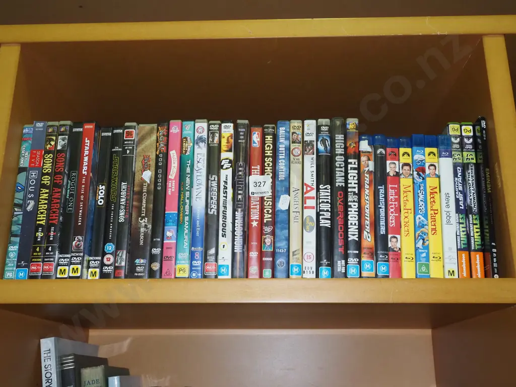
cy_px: 194
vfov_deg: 37.7
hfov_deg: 49.0
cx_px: 258
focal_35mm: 38
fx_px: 566
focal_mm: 19
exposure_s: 1/160
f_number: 5.6
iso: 2500
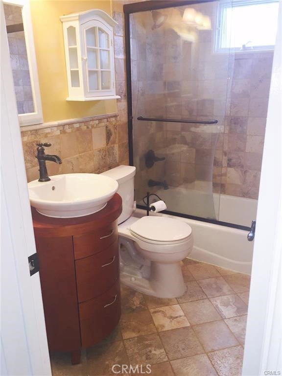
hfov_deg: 48.2
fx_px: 315
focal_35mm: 29
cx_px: 141
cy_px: 188
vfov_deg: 61.7
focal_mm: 4.15
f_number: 2.2
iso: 40
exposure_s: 1/30
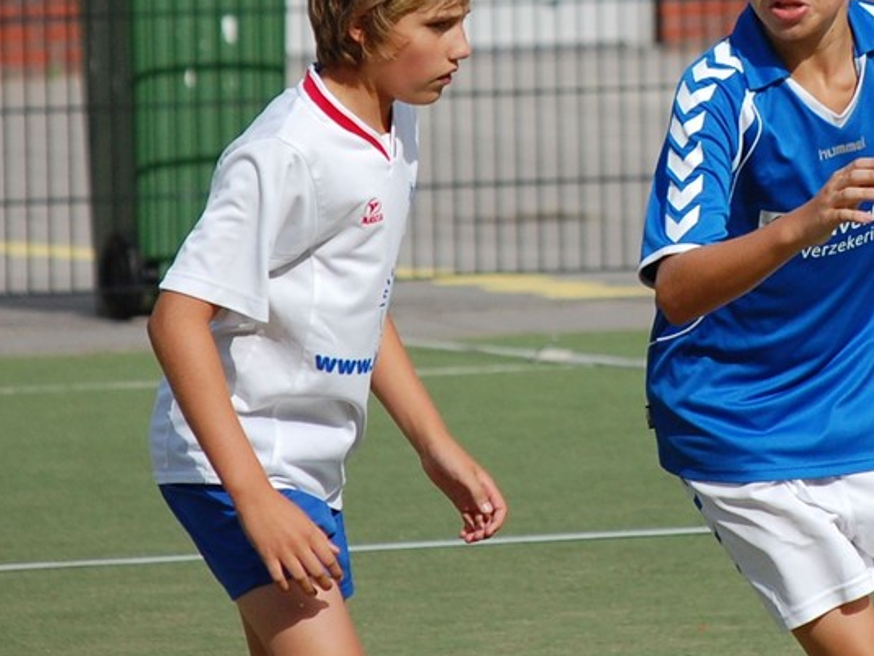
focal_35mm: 440
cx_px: 659
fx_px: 11109
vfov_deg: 3.4
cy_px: 304
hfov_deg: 4.5
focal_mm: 160
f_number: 5.6
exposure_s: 1/2000
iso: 360
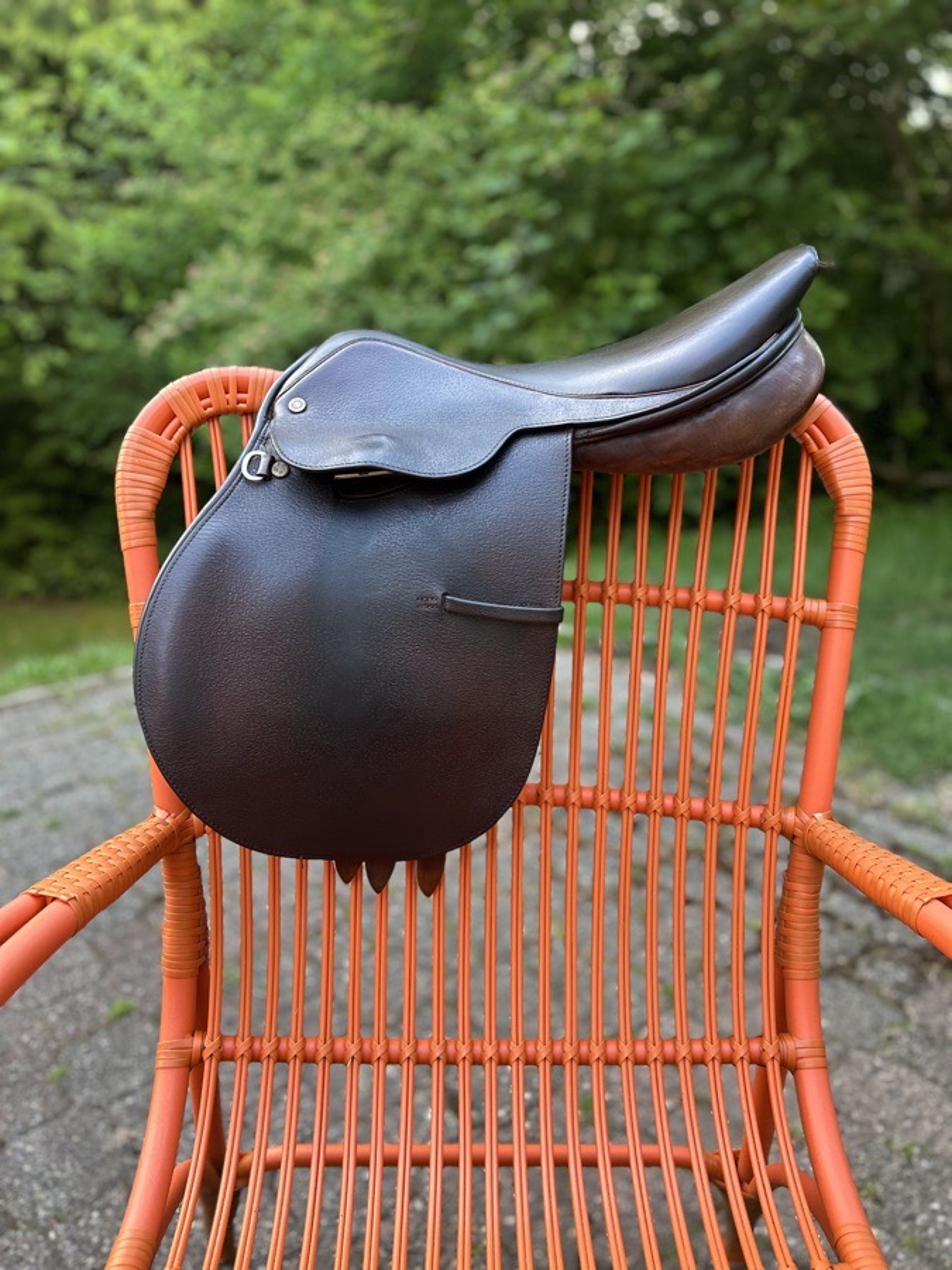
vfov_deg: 67.3
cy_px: 635
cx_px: 476
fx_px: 953
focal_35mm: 26
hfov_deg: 53.1
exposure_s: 1/121
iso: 125
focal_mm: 5.7
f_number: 1.5
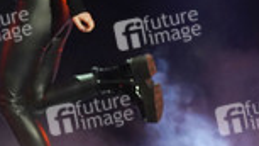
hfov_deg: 3.5
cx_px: -57
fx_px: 4243
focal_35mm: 618
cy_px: -12
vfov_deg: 2.0
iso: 3200
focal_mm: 200
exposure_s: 1/400
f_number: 4
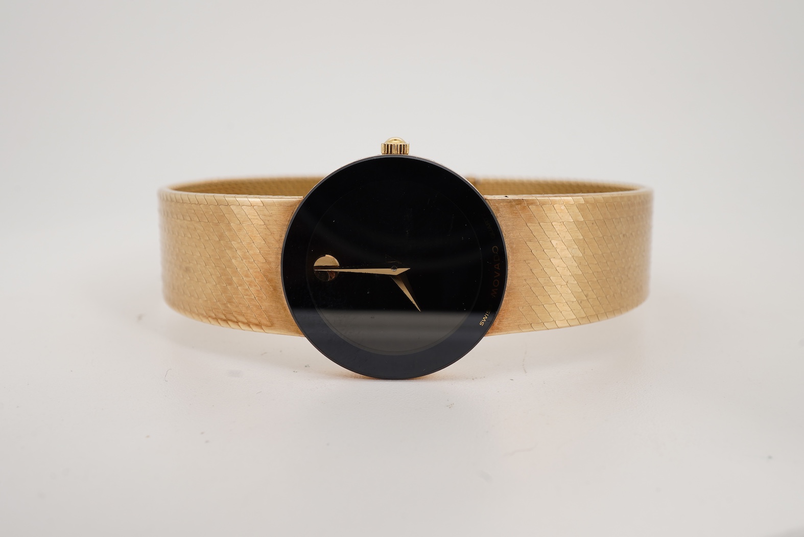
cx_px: 402
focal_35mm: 45
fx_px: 1005
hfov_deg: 43.6
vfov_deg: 29.9
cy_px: 268
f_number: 22
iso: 160
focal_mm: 30
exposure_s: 1/160
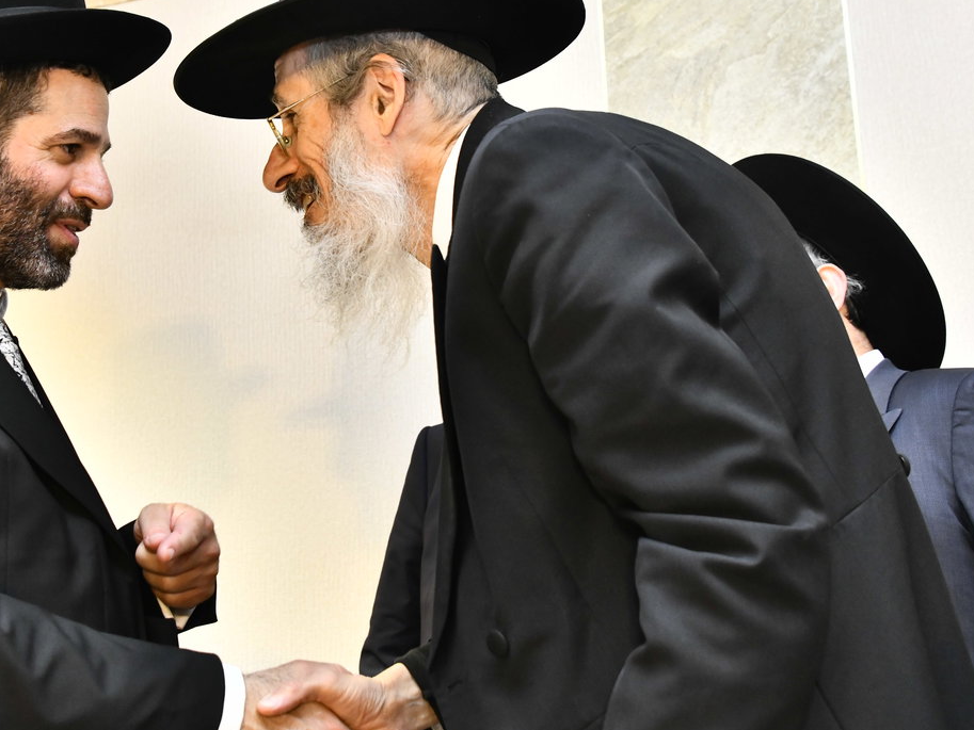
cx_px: 370
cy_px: 288
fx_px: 1576
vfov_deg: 26.1
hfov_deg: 34.2
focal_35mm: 56
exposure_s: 1/160
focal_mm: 38
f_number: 5.6
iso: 2000
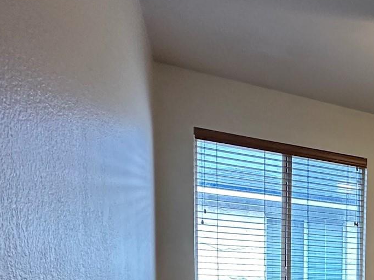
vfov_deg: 30.3
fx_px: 454
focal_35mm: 42
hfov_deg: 32.5
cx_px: 496
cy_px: 316
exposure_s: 1/60
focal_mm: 2.22
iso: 250
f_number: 2.2
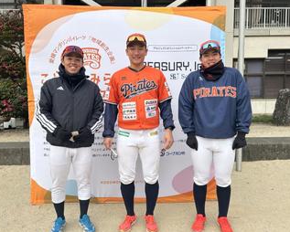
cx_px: 138
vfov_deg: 51.6
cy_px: 115
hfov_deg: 62.1
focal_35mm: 28
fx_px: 240
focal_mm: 5.7
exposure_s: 1/1934
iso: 50
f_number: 1.5
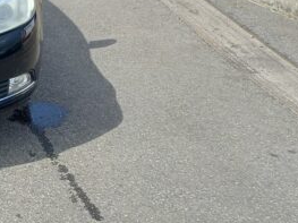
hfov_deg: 22.0
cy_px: 20
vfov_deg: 19.0
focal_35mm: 76
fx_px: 654
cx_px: -130
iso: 25
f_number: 2
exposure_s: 1/362
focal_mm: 4.6
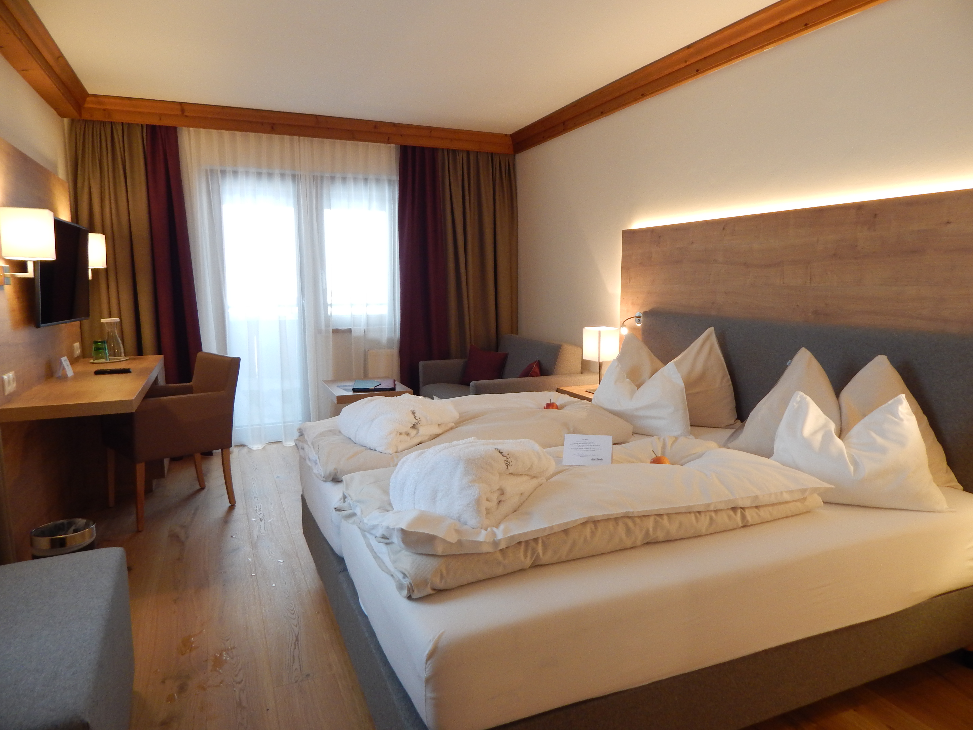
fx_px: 618
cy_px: 365
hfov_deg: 76.4
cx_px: 486
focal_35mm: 22
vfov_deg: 61.1
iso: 200
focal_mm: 4
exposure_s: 1/30
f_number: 3
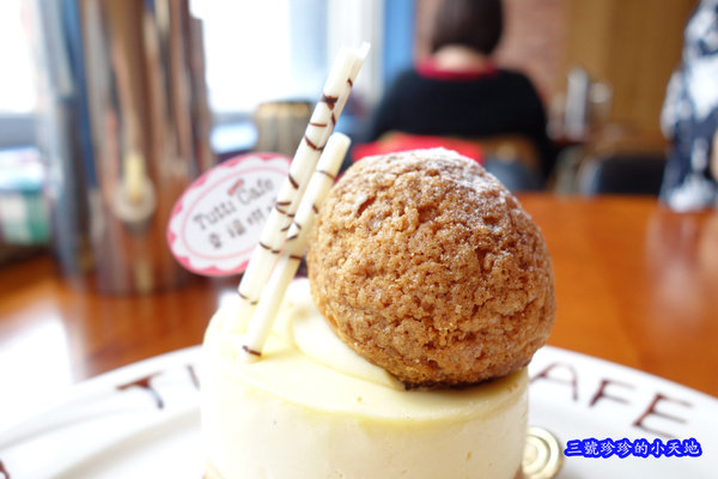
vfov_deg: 46.4
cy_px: 240
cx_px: 359
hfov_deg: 65.5
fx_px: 558
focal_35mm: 28
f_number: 3.5
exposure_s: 1/30
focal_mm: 10.4
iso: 125
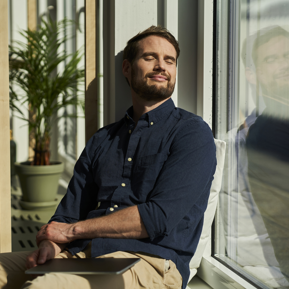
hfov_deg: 16.0
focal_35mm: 109
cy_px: 145
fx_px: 1030
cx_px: 111
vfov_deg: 16.0
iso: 100
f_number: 2.5
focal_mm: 85
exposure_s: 1/3200
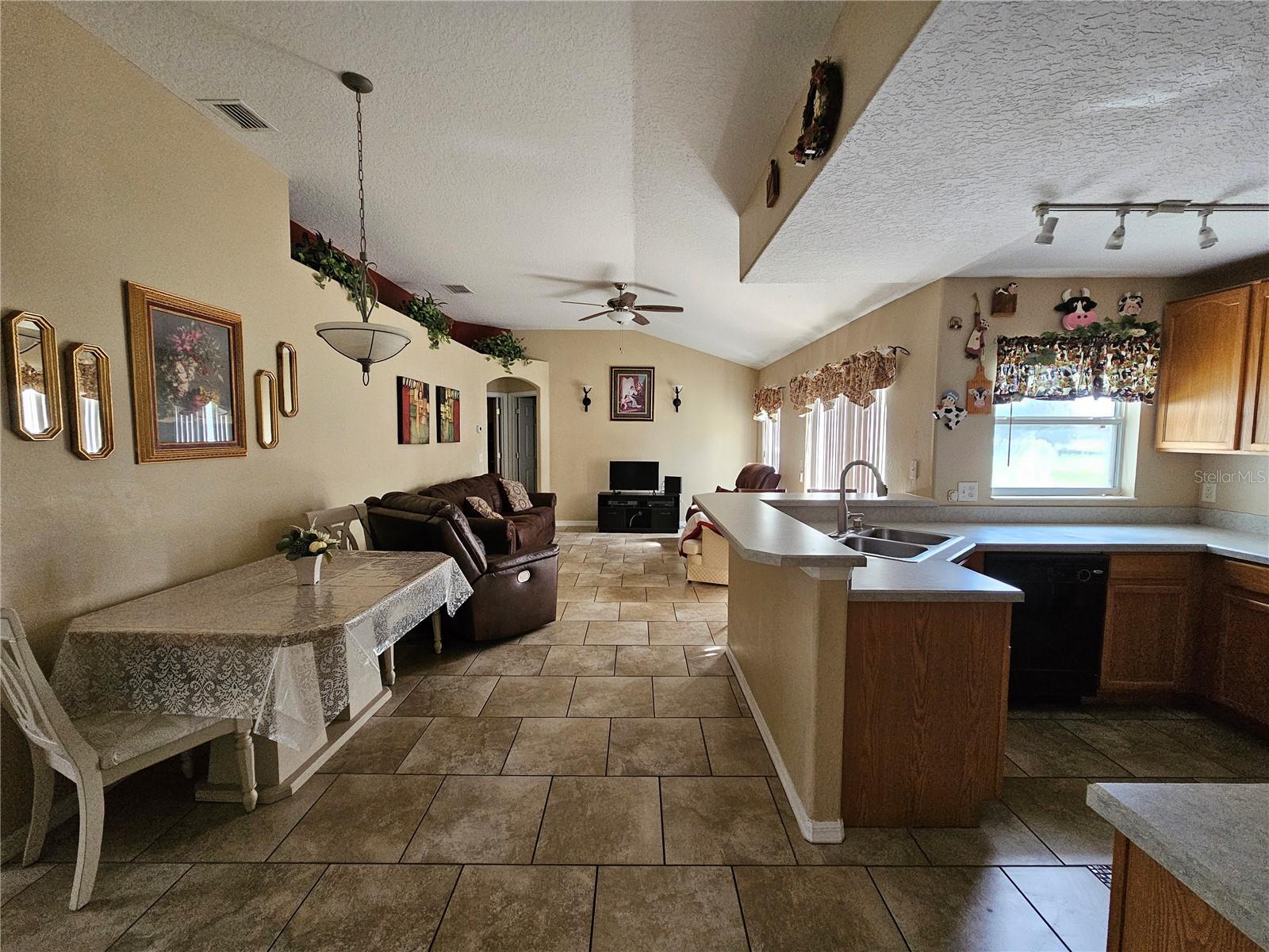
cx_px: 634
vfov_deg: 89.9
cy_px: 476
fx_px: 477
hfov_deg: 106.2
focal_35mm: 13
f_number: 2.2
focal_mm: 2.2
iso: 640
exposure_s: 1/100
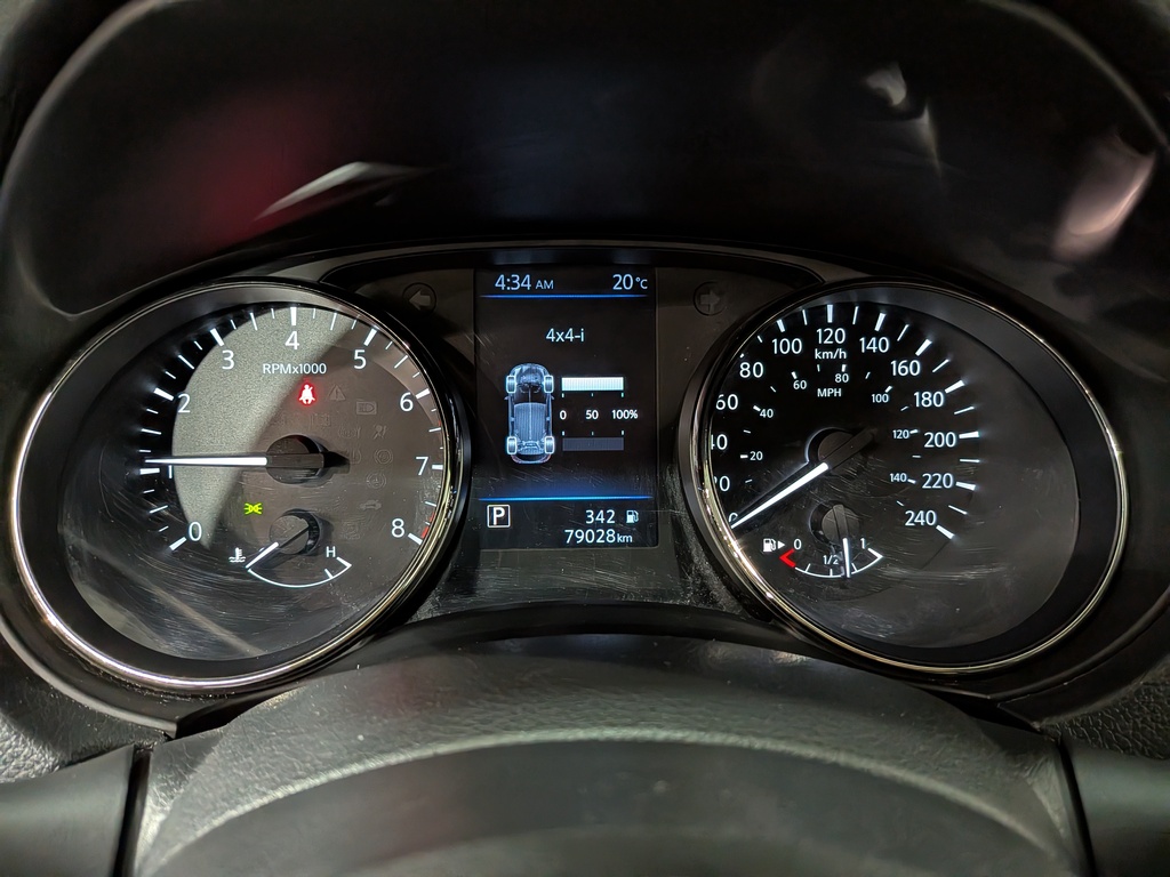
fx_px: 811
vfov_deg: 56.8
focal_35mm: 24
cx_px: 585
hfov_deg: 71.6
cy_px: 438
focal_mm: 4.53
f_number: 1.7
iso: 1024
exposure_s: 1/100
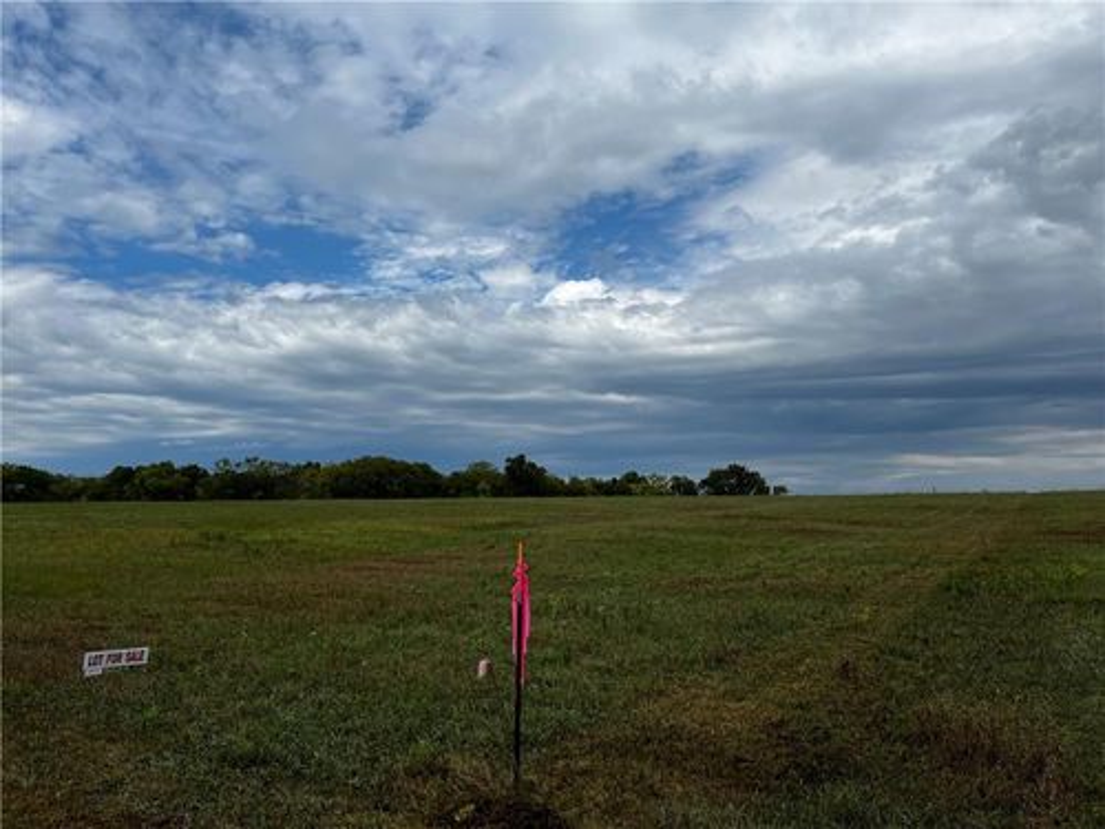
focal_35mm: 26
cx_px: 552
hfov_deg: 67.3
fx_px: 830
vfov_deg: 53.1
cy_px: 414
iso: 50
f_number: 1.6
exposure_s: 1/6173
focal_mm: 5.1
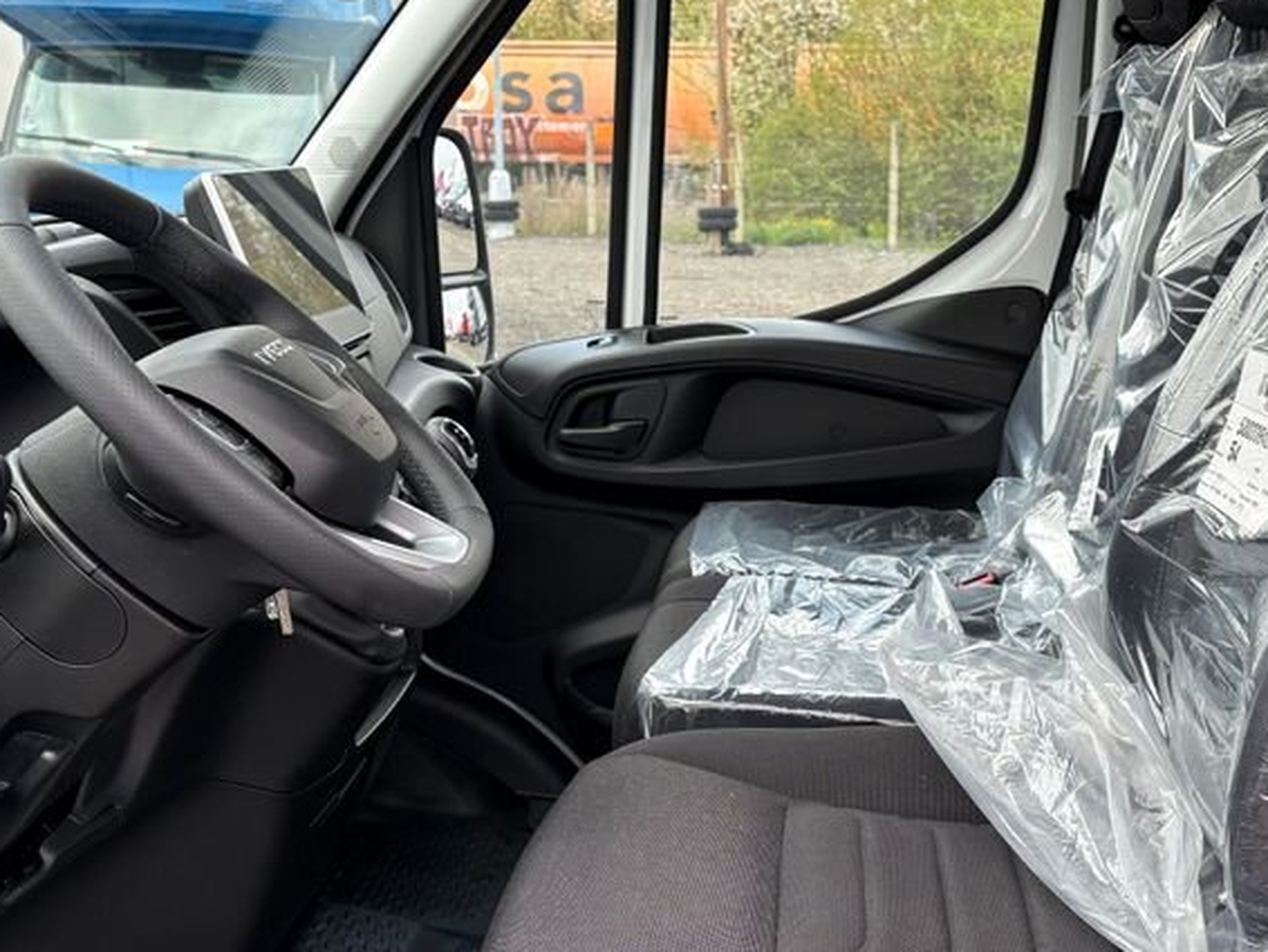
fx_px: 1722
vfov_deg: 30.4
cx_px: 829
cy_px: 719
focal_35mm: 47
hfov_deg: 40.0
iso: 50
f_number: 1.6
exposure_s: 1/395
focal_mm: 5.96
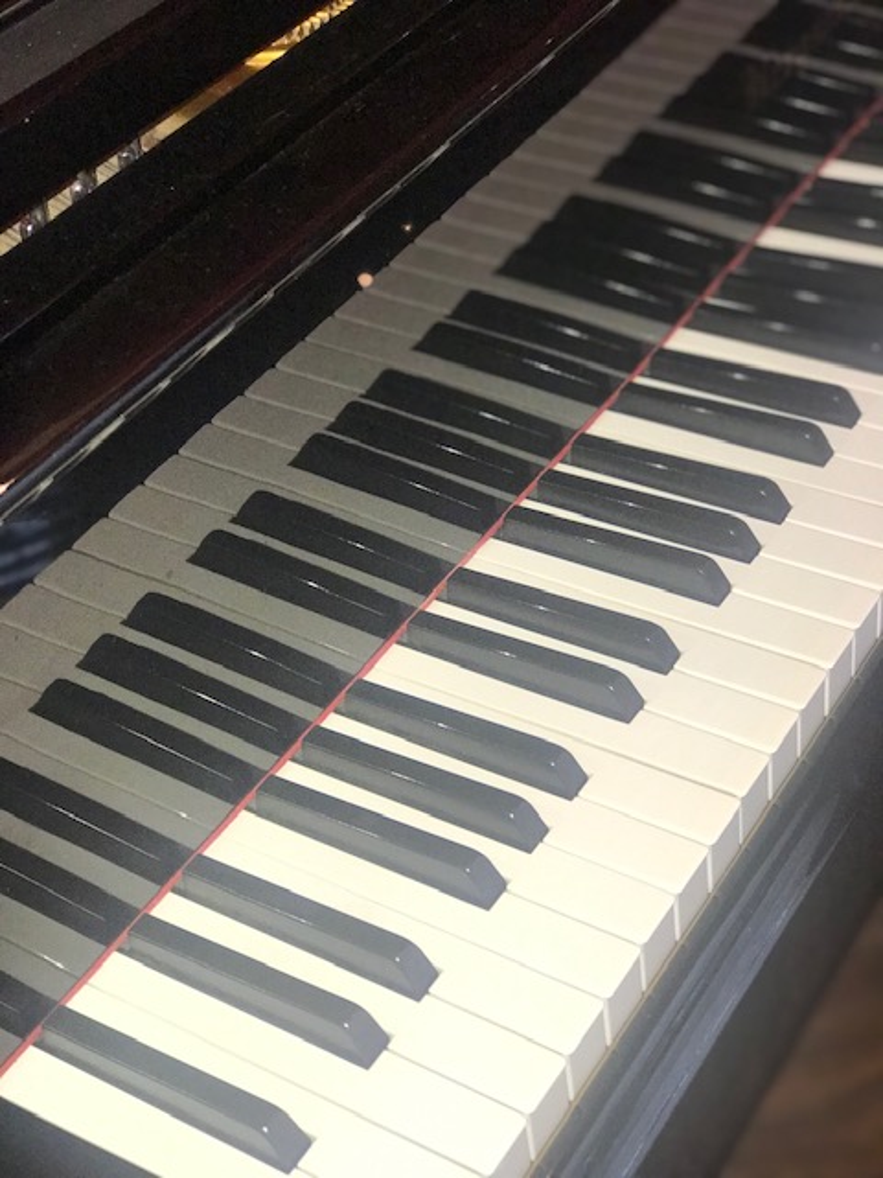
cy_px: 589
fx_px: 1939
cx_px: 442
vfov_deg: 33.8
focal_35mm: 57
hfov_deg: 25.7
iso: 200
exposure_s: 1/60
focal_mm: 6.6
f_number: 2.8
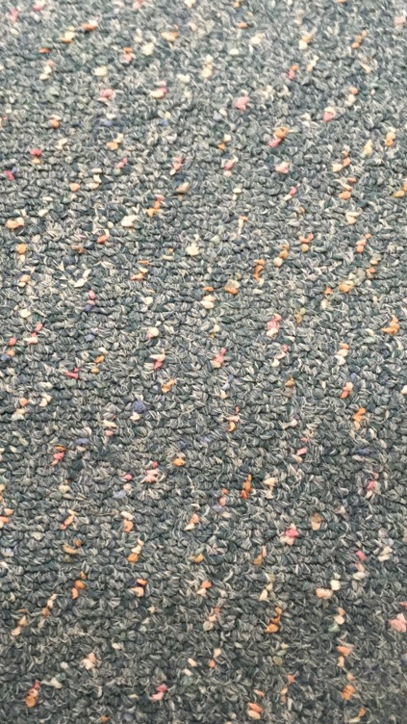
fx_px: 825
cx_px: 62
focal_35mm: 43
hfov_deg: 27.0
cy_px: 366
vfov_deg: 47.4
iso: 200
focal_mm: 4.15
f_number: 2.2
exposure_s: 1/25
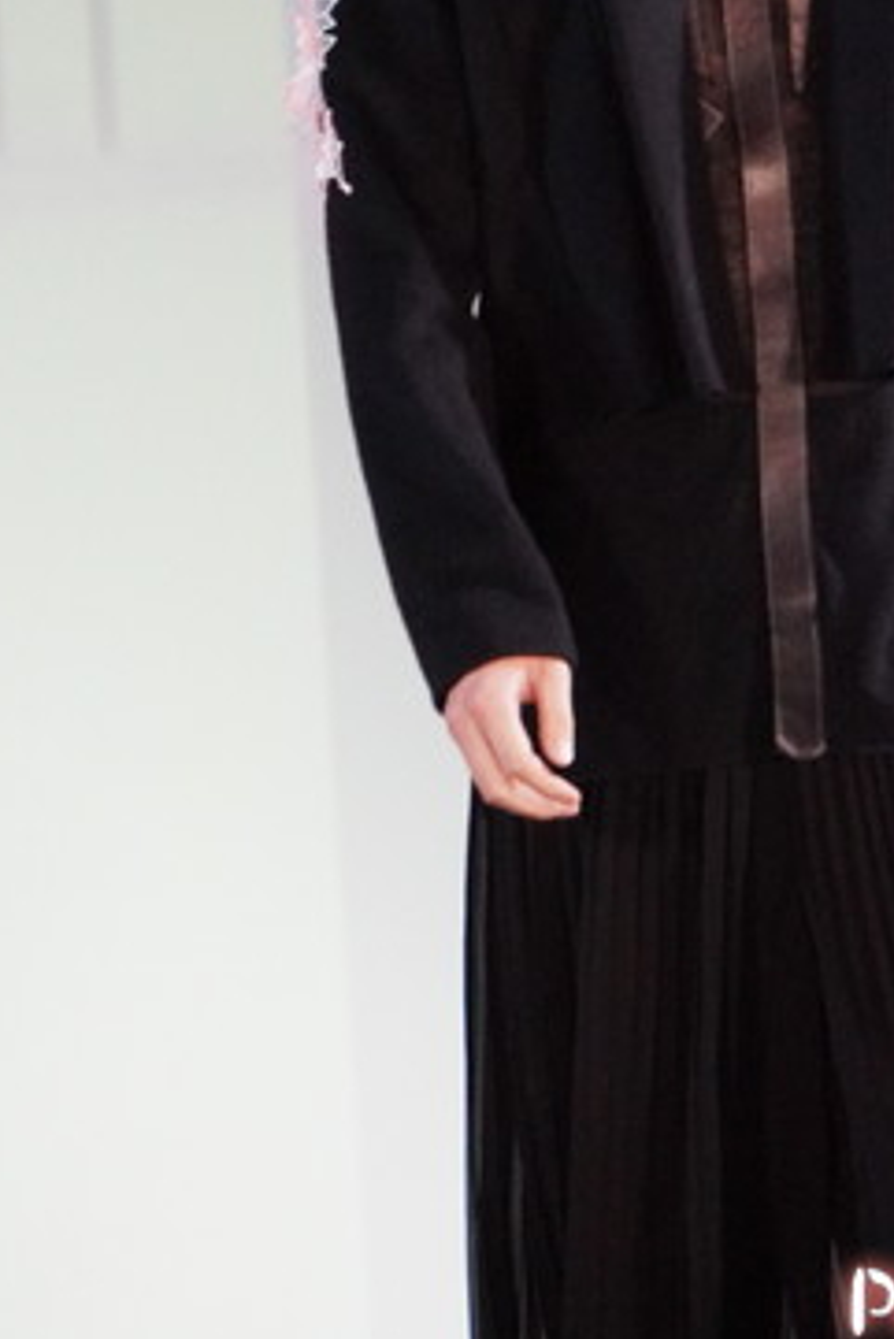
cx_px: 747
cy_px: 200
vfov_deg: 3.9
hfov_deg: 2.6
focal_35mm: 532
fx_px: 19796
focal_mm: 200
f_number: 7.1
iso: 10000
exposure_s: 1/320
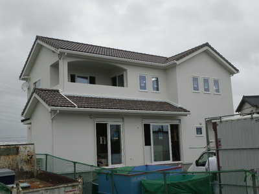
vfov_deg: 34.3
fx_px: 314
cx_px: 130
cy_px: 97
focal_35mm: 42
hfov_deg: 44.8
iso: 80
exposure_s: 1/160
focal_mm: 7.5
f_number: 5
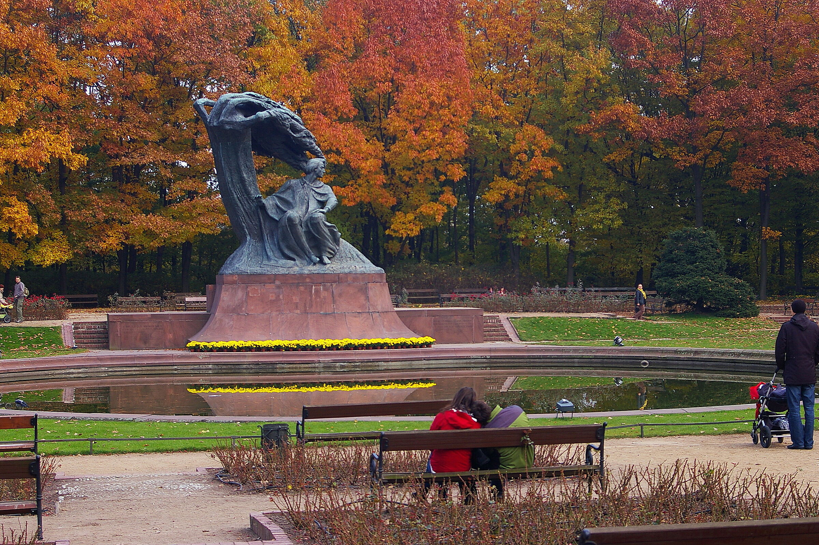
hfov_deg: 28.1
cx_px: 410
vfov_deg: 18.9
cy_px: 272
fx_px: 1637
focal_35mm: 72
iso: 200
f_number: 7.1
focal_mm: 48
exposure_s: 1/80
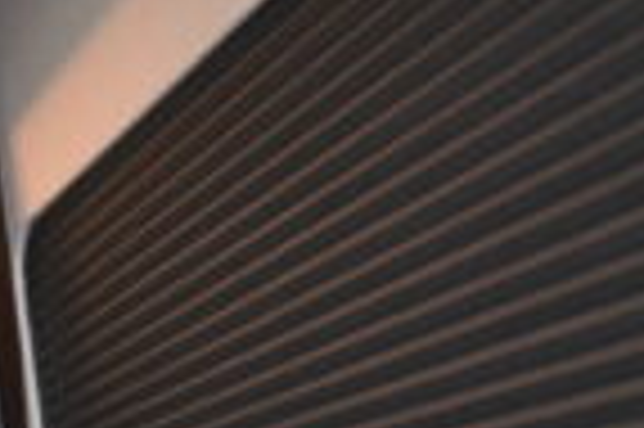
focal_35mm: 67
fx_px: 1197
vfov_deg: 18.2
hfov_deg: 19.2
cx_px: -619
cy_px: 626
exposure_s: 1/100
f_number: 4
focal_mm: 10
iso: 400
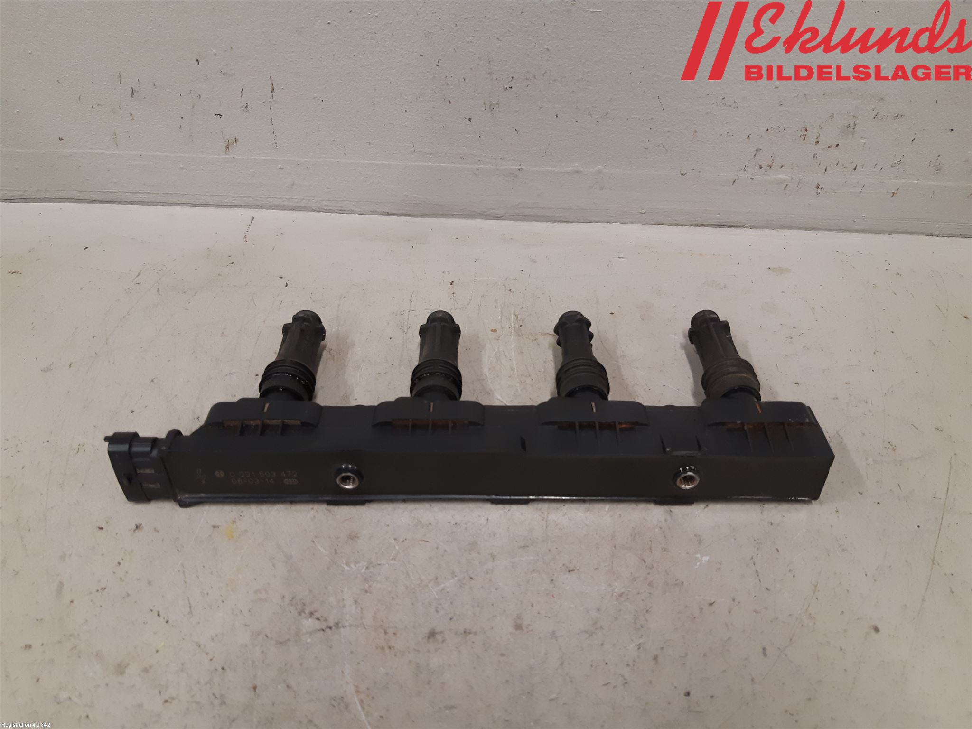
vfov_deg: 53.1
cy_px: 364
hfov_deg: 67.3
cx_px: 486
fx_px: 730
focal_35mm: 26
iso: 160
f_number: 1.7
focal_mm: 3.93
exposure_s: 1/50
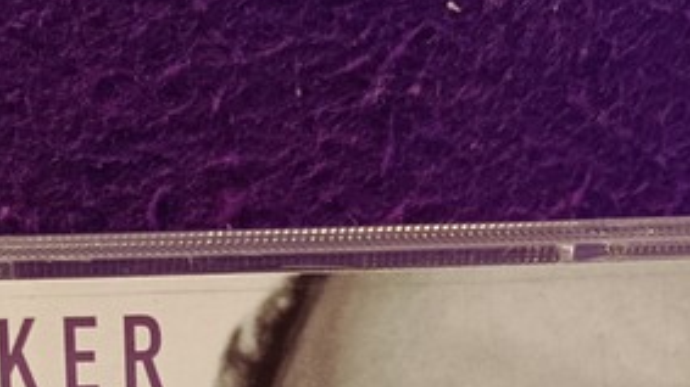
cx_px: 163
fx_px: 1866
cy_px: 860
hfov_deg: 20.8
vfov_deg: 10.5
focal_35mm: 102
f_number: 1.8
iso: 1095
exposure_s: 1/50
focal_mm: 3.96
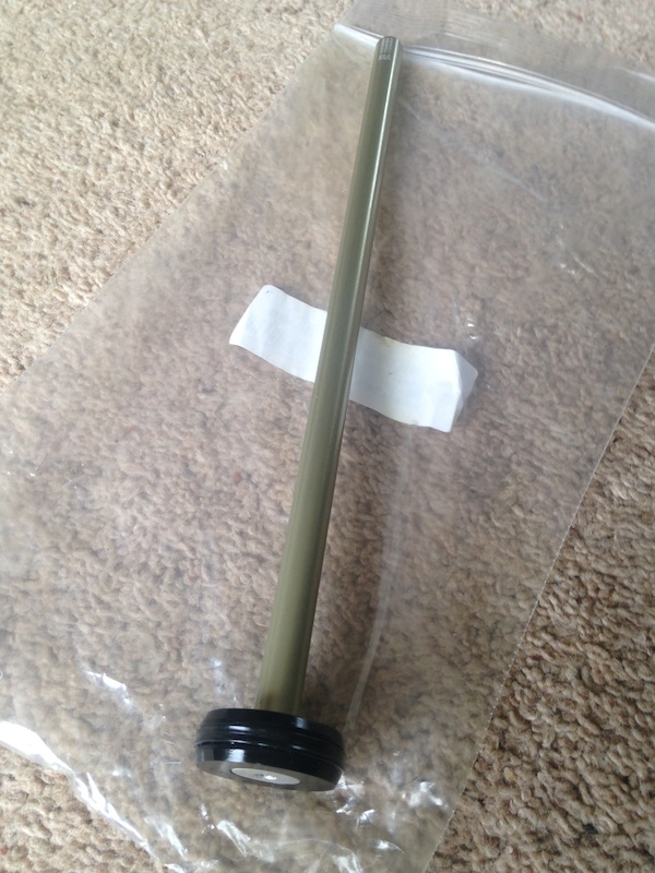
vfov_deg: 55.4
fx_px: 833
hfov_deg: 42.9
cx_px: 328
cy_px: 436
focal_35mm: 33
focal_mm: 4.12
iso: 50
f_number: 2.4
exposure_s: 1/40
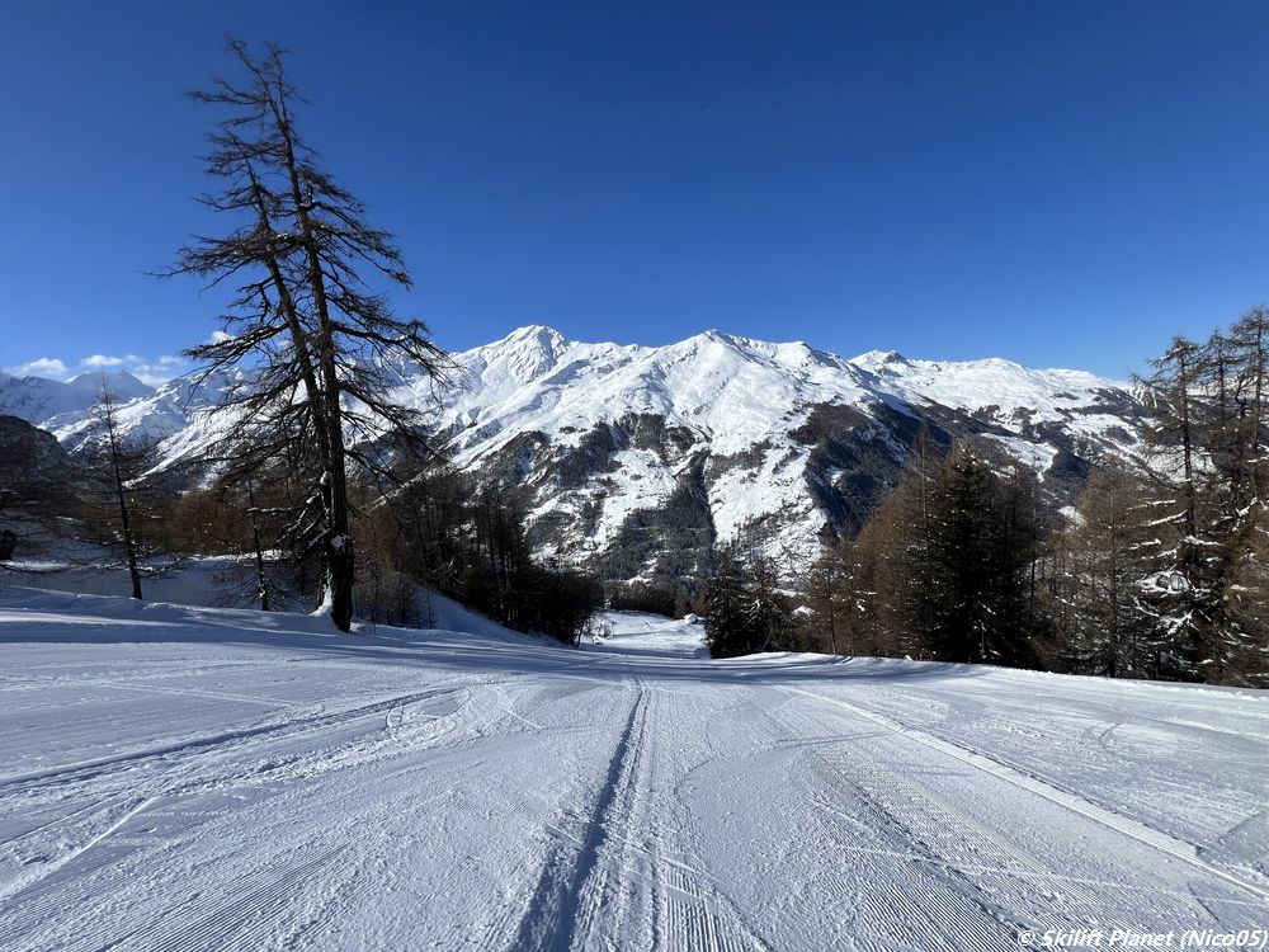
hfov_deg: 106.2
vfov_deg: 89.9
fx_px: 477
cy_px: 476
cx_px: 634
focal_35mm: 13
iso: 40
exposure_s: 1/4386
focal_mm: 1.57
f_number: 1.8
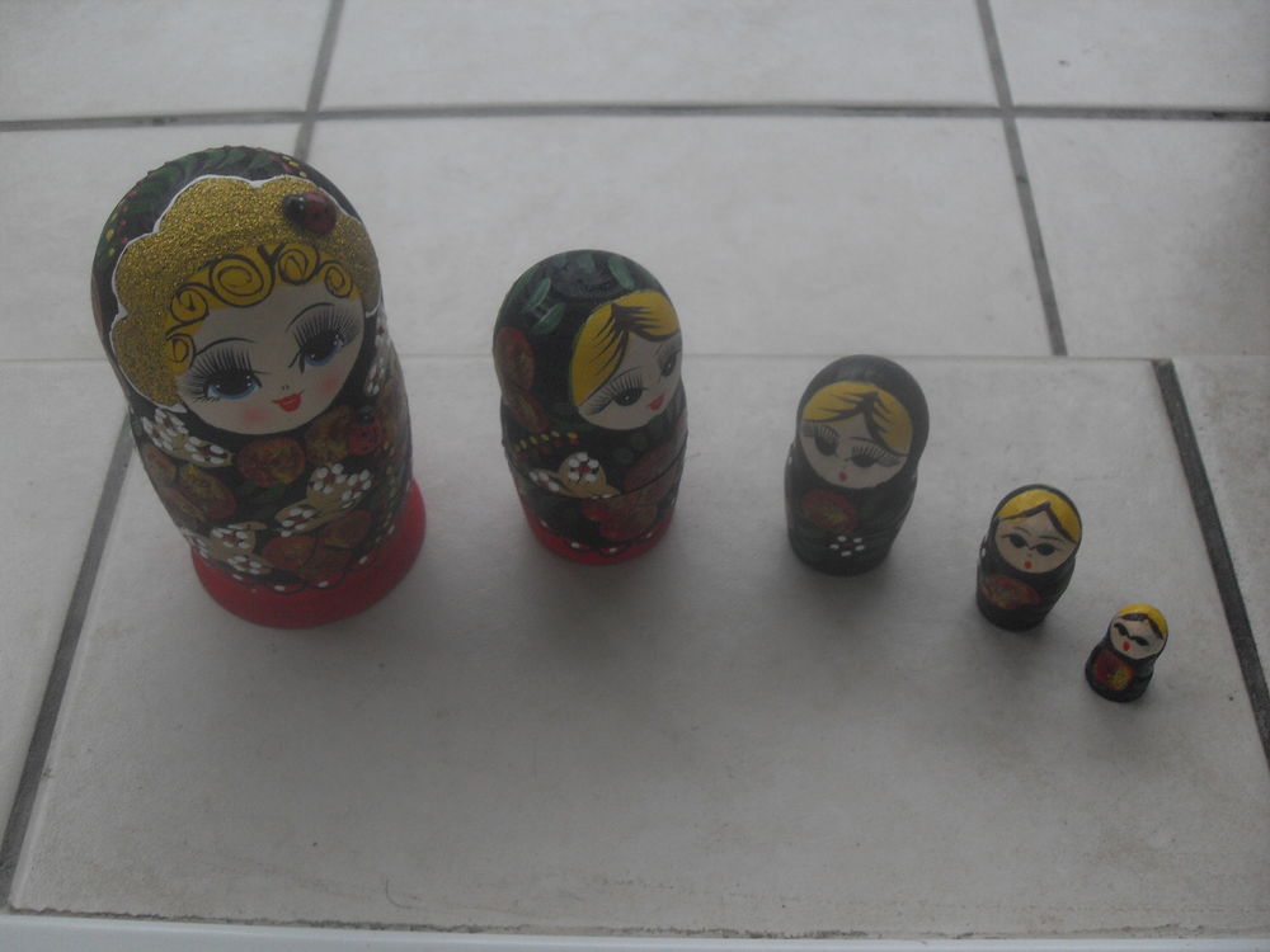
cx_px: 635
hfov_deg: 50.1
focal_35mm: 37
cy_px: 476
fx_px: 1357
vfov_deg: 38.7
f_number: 2.8
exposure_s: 1/60
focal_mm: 6.3
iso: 100
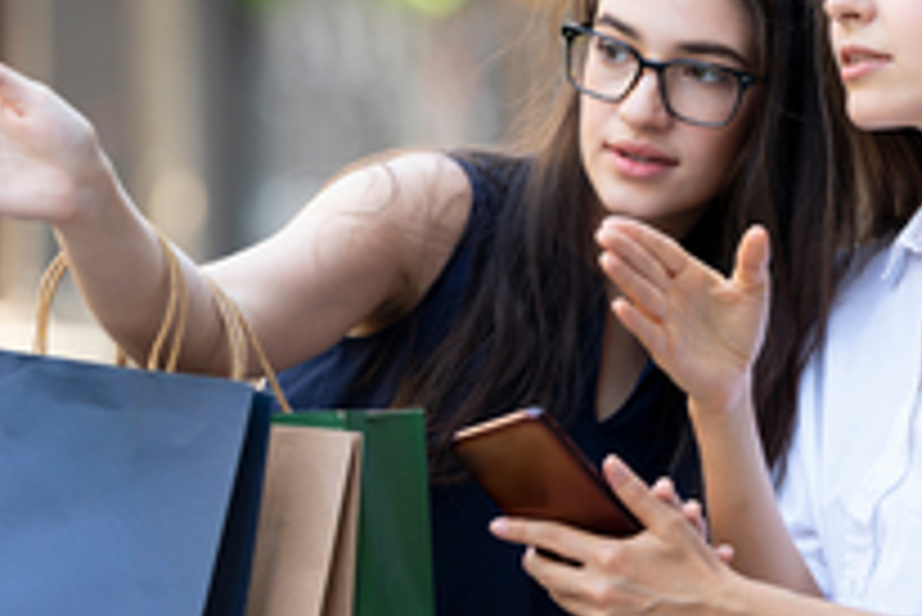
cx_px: 670
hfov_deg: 6.8
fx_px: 7740
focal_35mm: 302
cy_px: 333
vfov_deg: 4.6
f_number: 3.2
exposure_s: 1/250
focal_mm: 159
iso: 250
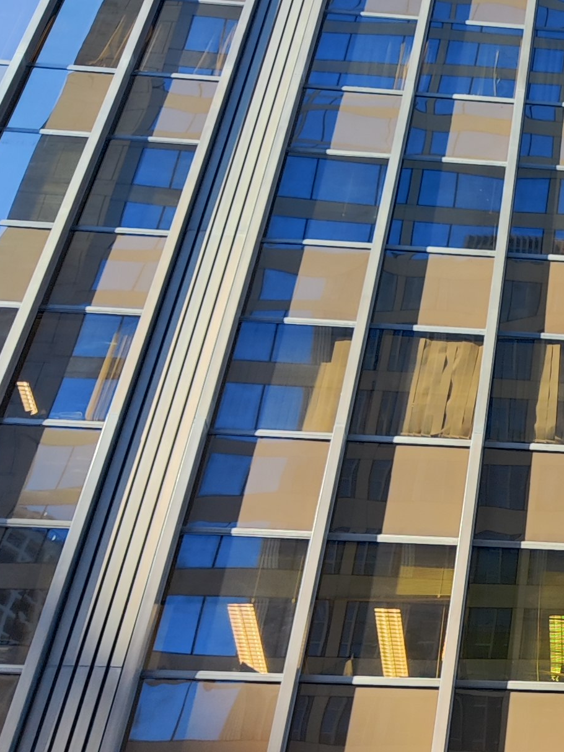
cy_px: 683
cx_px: 876
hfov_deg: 16.4
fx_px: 1760
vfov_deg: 23.5
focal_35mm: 81
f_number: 1.88
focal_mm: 5.59
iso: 50
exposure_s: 1/423
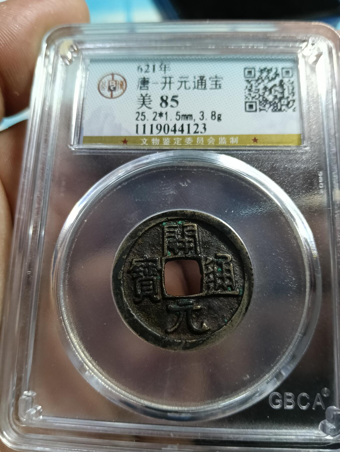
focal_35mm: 27
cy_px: 226
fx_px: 353
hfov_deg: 51.5
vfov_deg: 65.3
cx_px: 170
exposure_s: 1/33.3
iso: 500
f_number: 1.8
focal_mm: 3.98
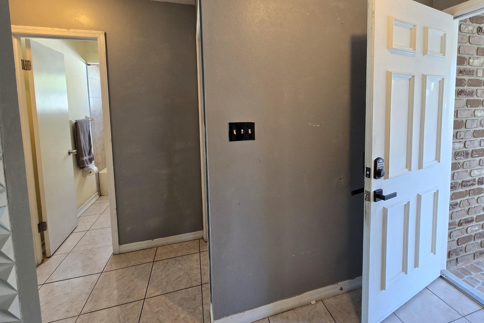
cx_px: 260
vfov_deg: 76.3
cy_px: 126
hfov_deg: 100.2
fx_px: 202
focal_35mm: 15
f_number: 2.2
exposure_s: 1/60
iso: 125
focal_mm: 2.2
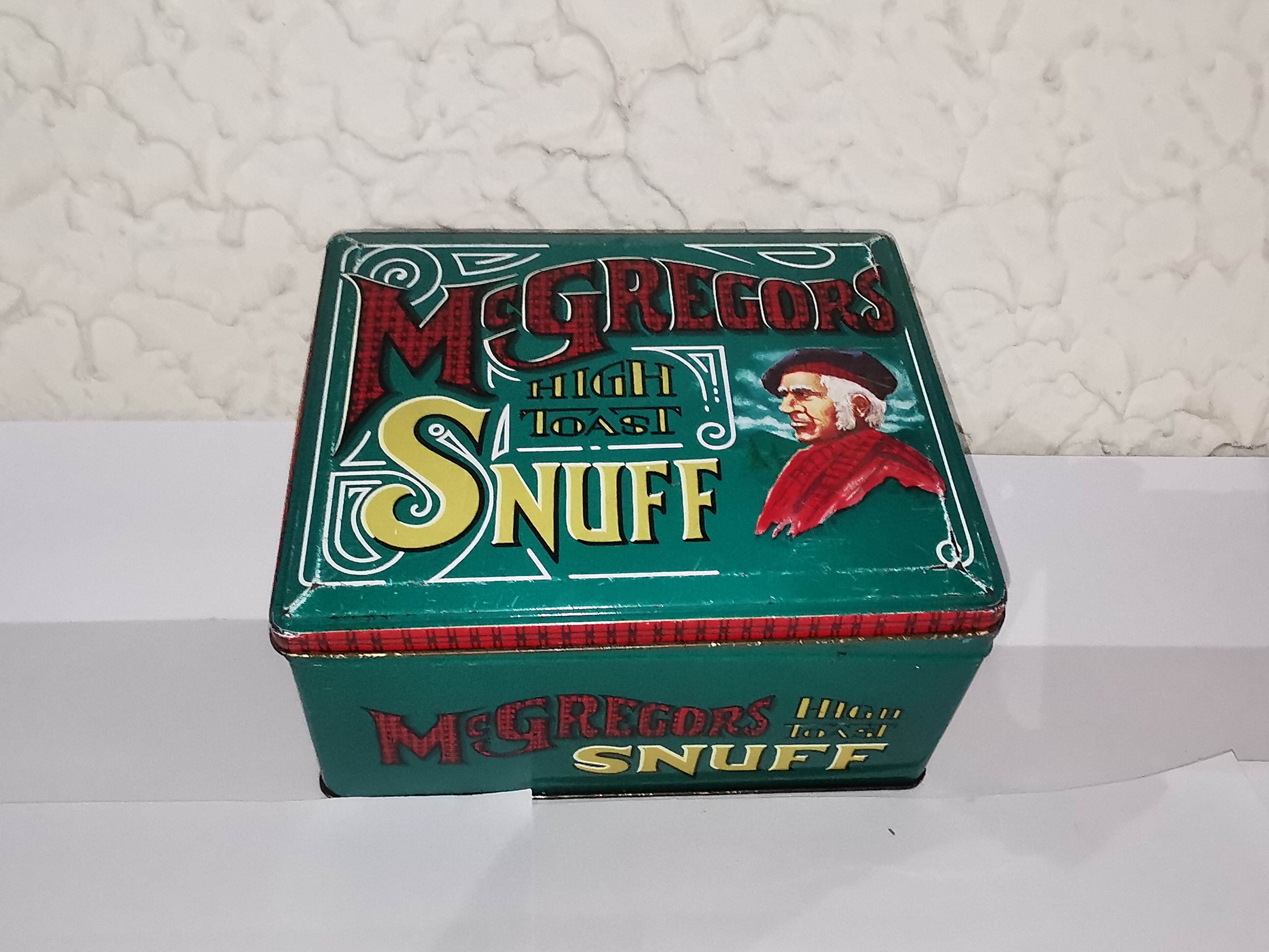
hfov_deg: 54.0
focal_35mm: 34
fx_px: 1246
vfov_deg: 41.8
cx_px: 634
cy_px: 476
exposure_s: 1/25
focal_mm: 2.35
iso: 320
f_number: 2.2
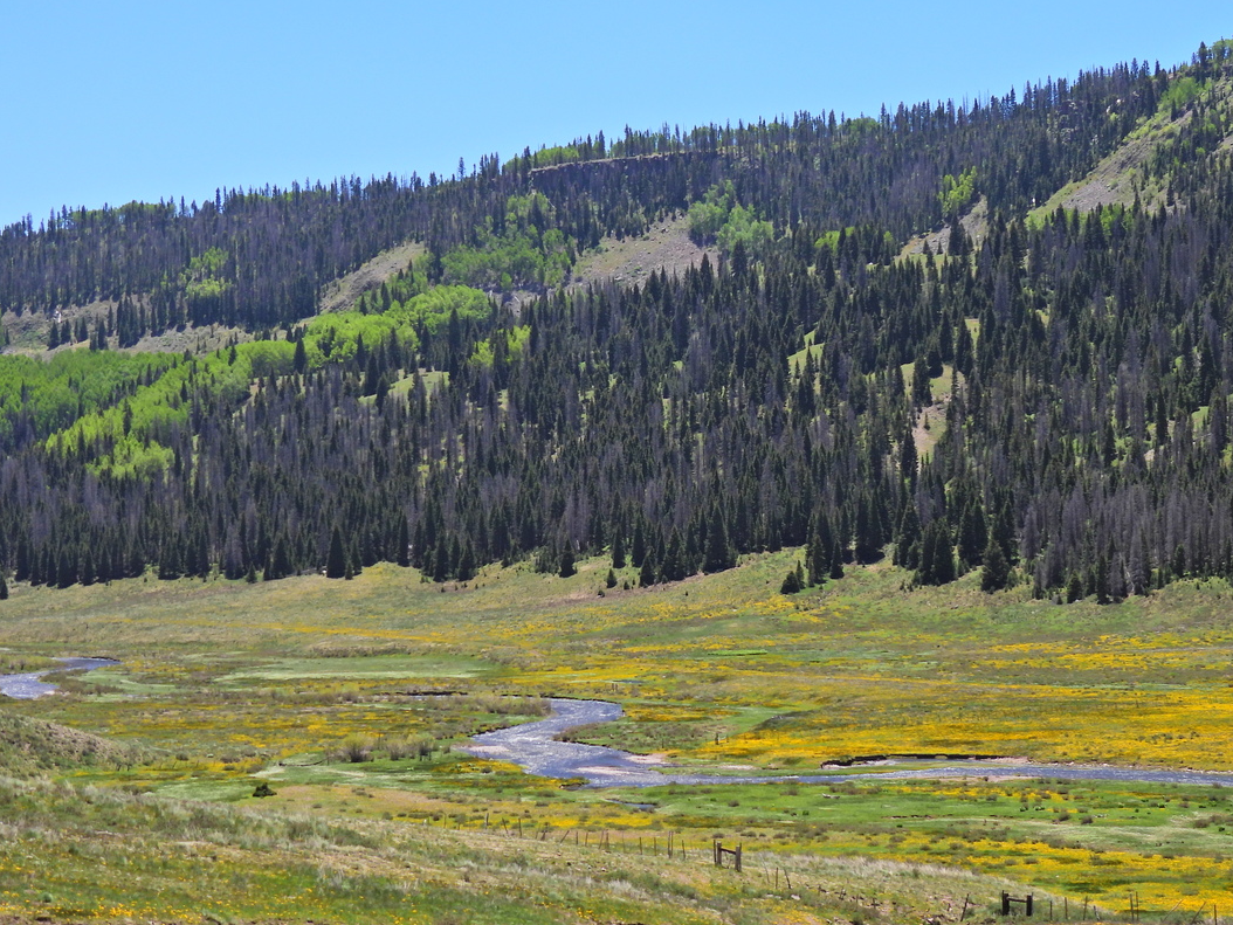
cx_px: 684
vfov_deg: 17.4
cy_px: 463
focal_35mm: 85
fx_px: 3028
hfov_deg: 23.0
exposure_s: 1/1000
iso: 100
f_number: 3.5
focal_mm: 12.5
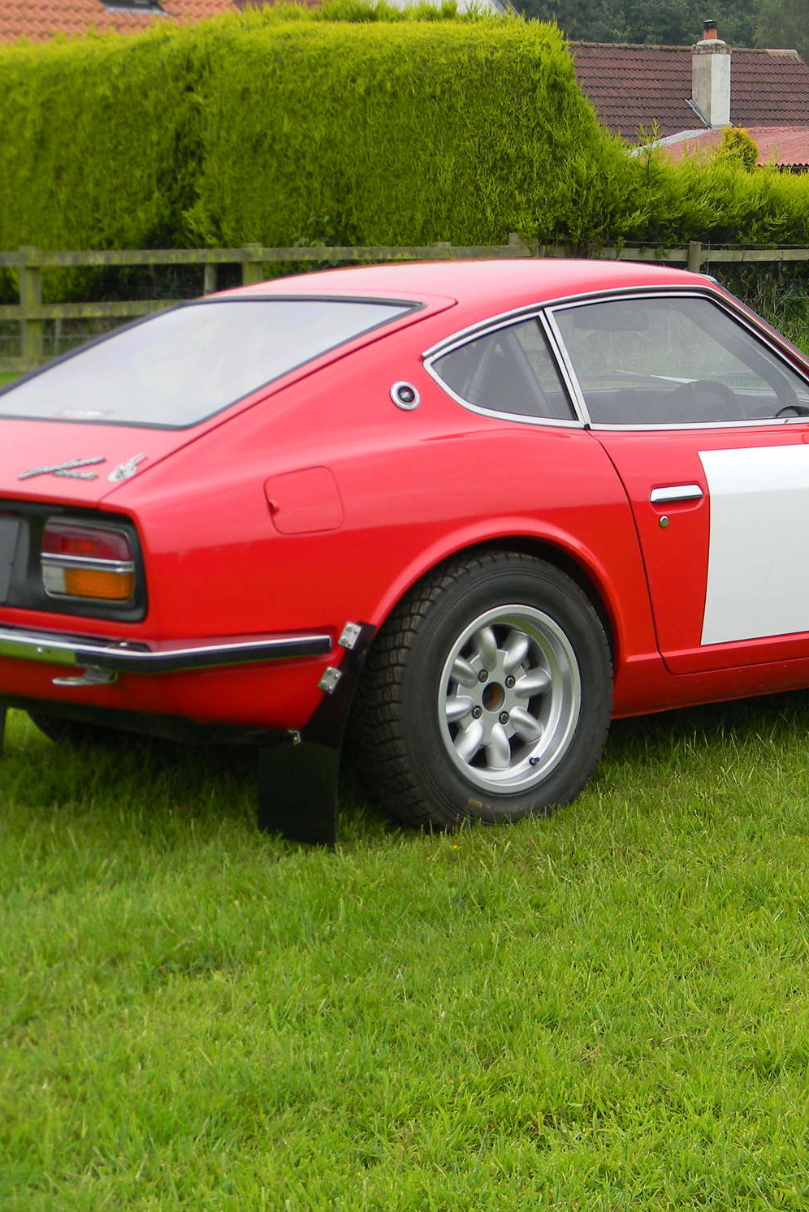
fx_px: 2628
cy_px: 608
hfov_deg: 17.5
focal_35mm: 78
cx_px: 535
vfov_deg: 26.0
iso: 80
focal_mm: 10.1
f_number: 4.1
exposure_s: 1/122
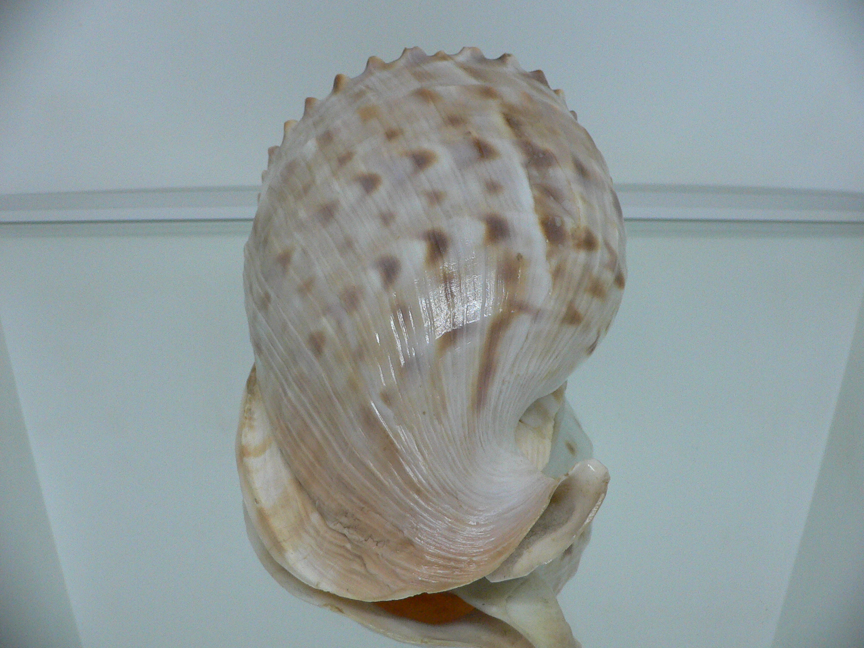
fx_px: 874
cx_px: 432
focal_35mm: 35
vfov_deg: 40.7
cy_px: 324
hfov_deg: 52.6
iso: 200
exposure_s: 1/60
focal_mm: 4.6
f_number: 2.8
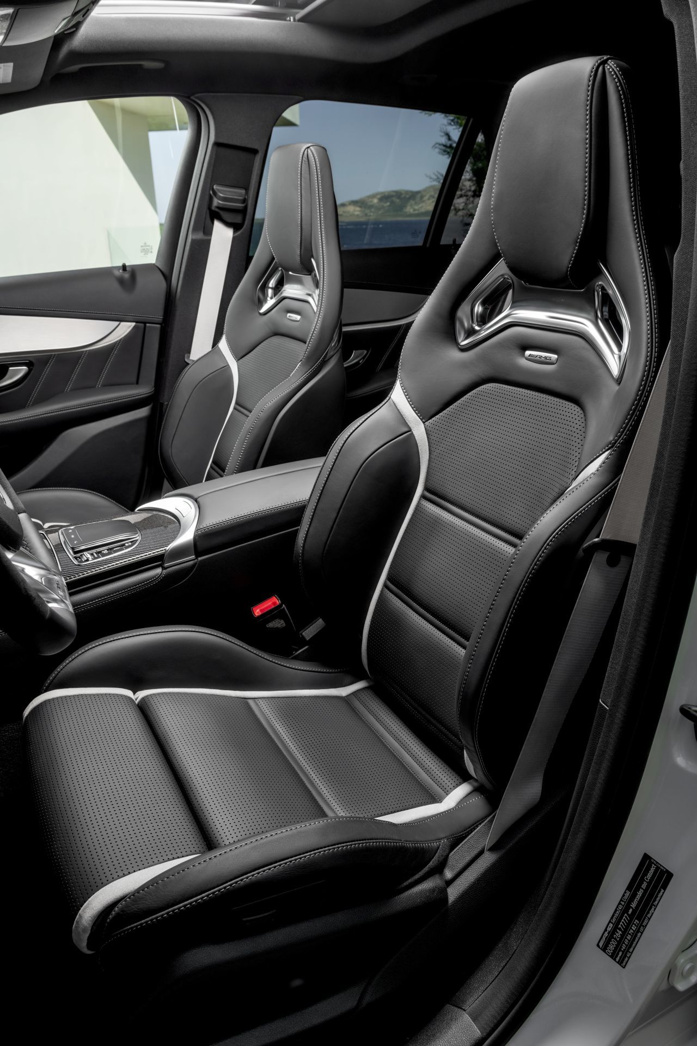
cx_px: 348
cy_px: 523
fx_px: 784
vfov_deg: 67.4
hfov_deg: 47.9
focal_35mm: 27
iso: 200
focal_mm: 27
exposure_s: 1/250
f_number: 11
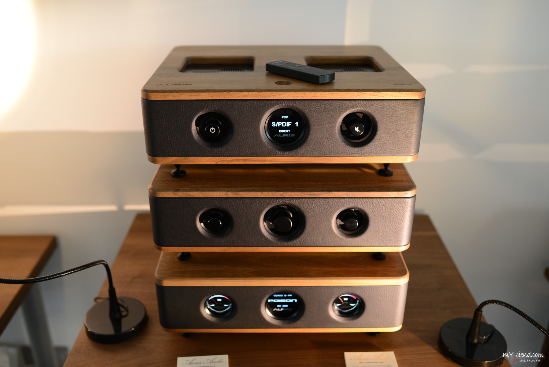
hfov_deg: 54.4
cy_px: 184
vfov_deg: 37.9
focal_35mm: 35
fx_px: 534
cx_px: 274
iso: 640
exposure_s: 1/40
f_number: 2.5
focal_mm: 35
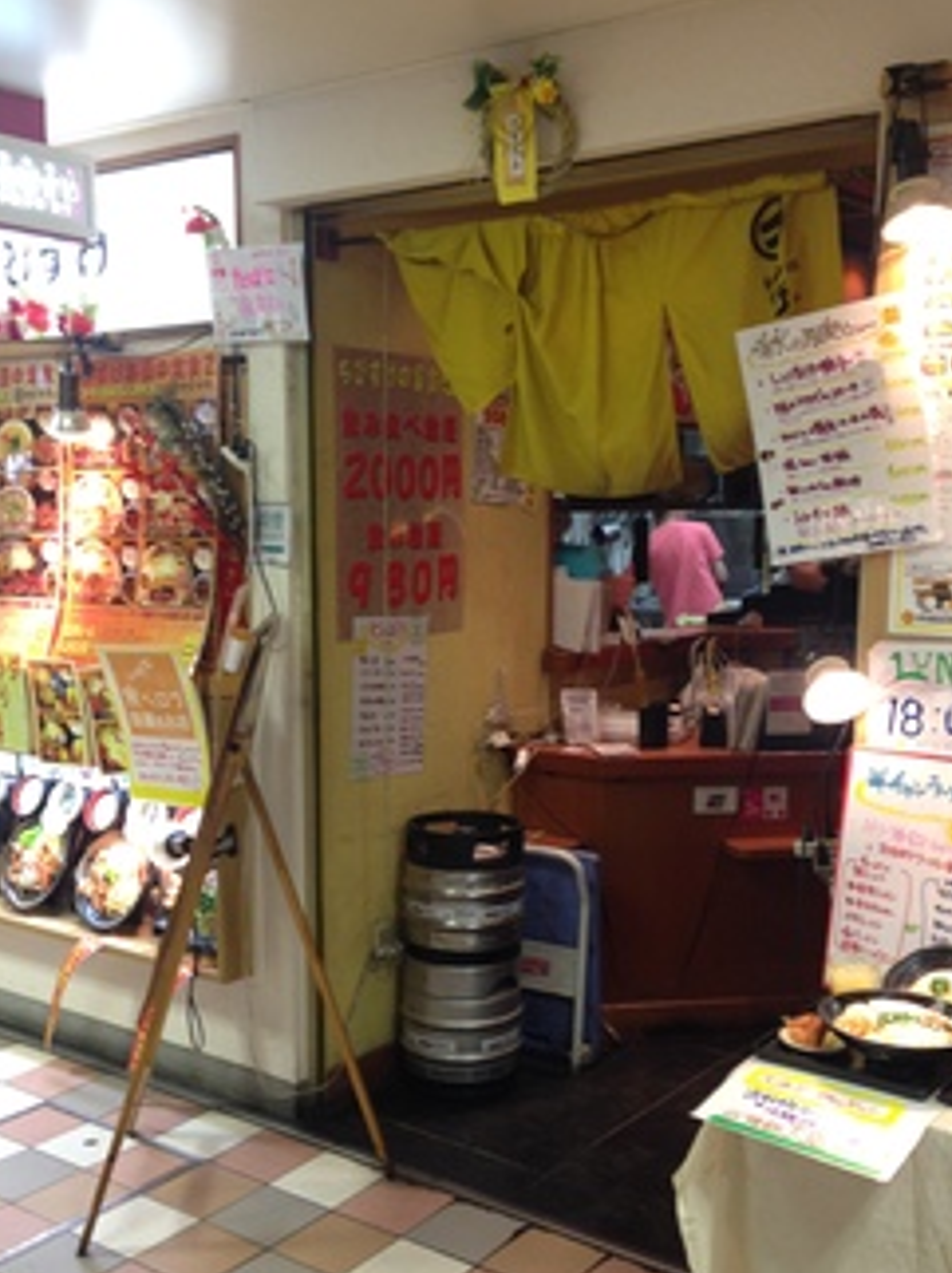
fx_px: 1505
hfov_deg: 35.1
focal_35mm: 41
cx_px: 478
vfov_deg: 45.7
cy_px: 712
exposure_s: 1/20
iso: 80
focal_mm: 4.12
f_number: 2.4
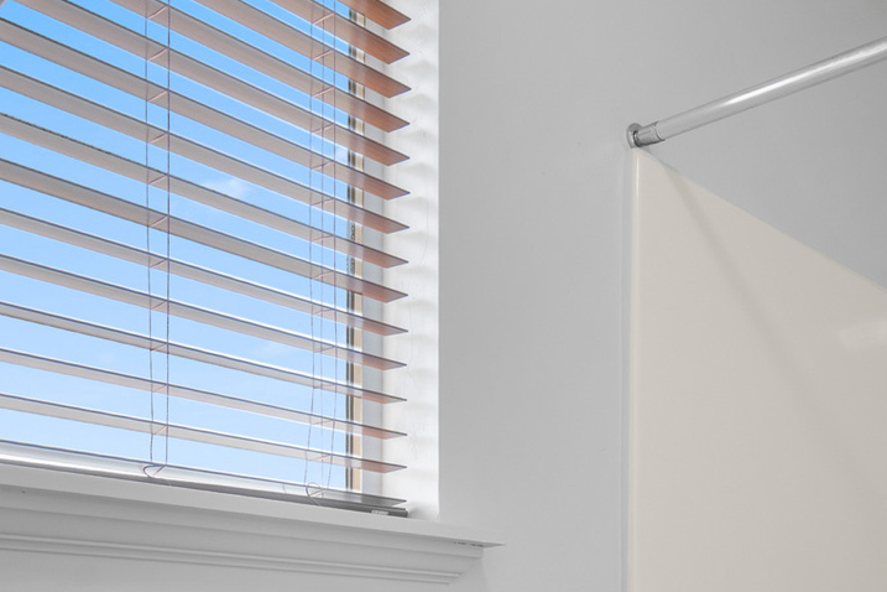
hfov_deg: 43.6
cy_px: 684
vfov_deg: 29.4
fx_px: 985
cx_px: 824
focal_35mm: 40
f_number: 8
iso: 500
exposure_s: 1/5
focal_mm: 14
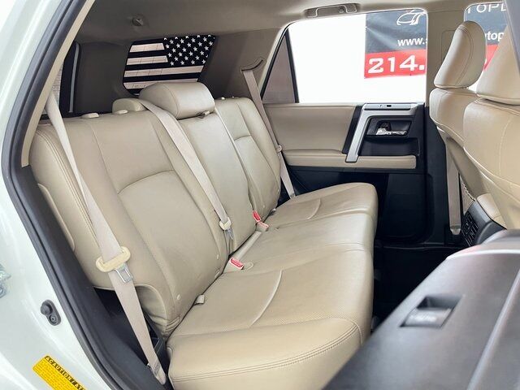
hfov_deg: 67.3
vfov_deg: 53.1
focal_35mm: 26
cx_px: 260
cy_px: 195
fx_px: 391
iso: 400
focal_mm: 5.1
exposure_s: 1/40
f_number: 1.6
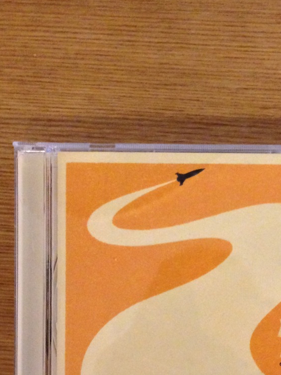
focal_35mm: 71
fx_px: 768
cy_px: 303
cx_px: 212
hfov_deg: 20.6
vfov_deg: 26.9
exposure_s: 1/15
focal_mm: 4.13
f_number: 2.4
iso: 500
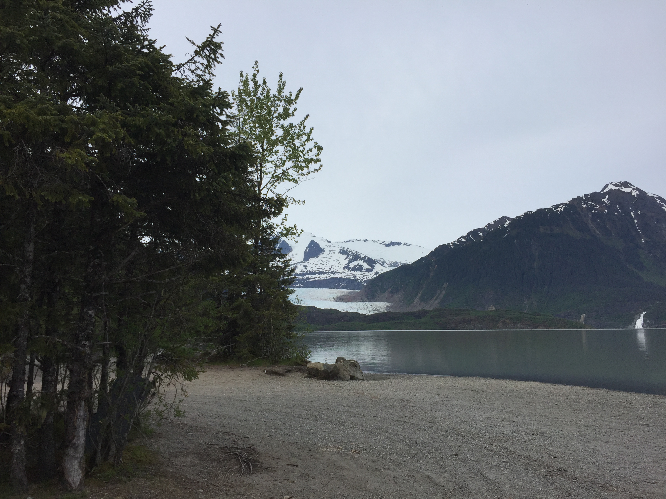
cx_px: 333
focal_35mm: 29
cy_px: 250
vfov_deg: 48.2
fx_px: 558
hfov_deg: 61.7
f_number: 2.2
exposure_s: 1/2198
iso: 32
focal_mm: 4.15
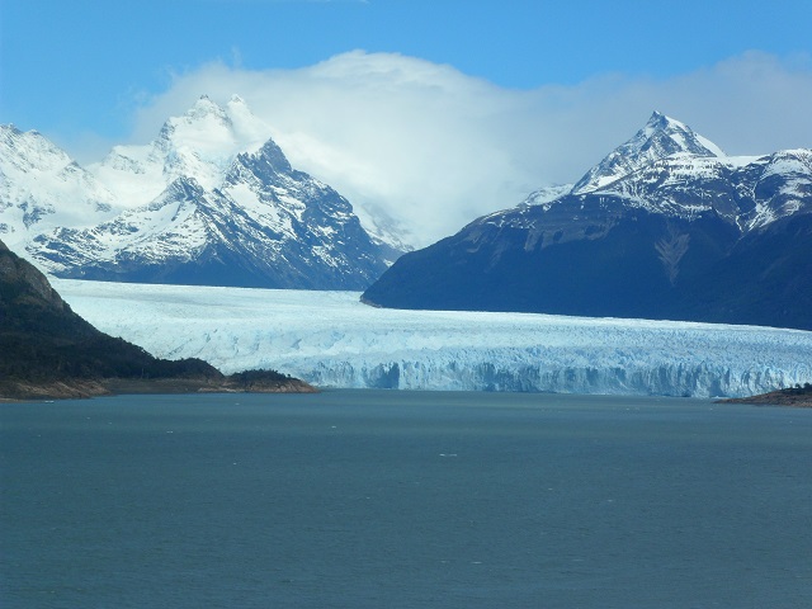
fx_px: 2745
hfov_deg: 16.8
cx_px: 406
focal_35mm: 117
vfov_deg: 12.7
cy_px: 304
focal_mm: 21
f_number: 5.4
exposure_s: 1/1000
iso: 80
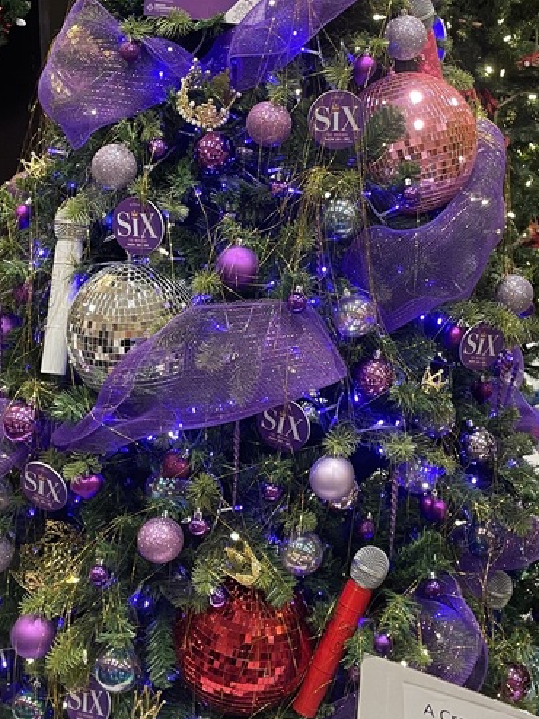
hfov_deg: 27.0
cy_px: 295
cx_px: 296
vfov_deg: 35.4
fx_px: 1121
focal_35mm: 54
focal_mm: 4.2
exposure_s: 1/60
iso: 160
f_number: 1.6
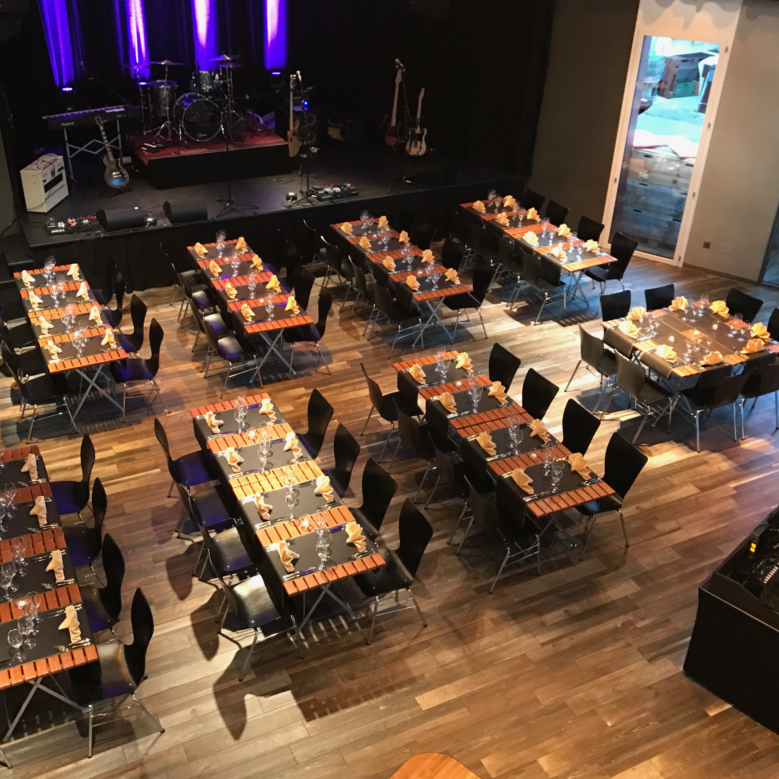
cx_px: 361
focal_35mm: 34
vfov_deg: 48.5
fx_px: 866
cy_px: 389
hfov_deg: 48.4
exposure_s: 1/7
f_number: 1.8
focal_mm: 3.99
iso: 100
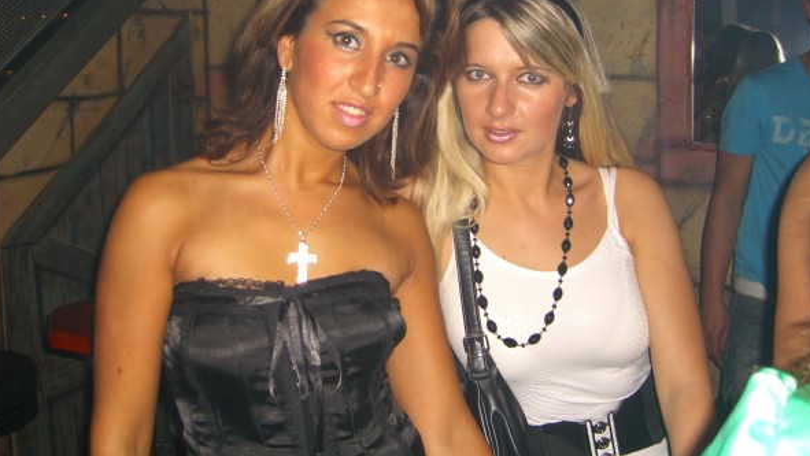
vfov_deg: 28.2
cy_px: 163
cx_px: 403
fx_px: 902
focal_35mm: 42
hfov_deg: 48.3
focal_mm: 7.9
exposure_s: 1/60
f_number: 2.8
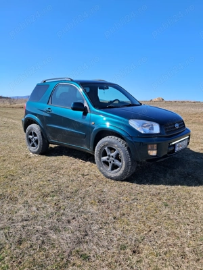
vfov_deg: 65.3
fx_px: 211
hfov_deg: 51.4
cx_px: 102
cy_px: 135
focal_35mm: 27
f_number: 1.8
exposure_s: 1/524
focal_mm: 4
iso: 50
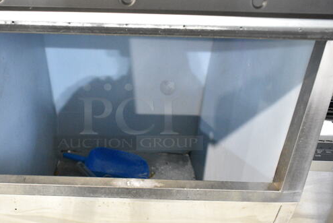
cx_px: 128
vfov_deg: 36.0
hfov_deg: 51.4
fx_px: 343
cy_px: 115
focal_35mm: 37
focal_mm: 20
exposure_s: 1/80
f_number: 3.5
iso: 6400
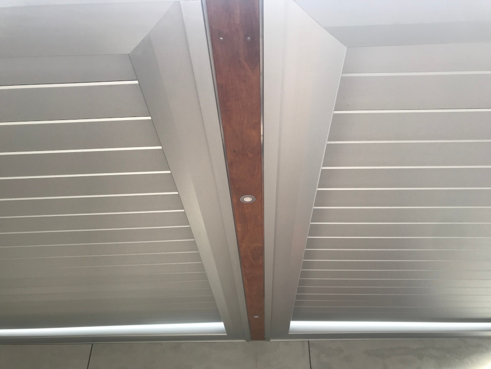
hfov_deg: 63.4
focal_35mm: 28
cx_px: 246
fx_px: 397
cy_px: 184
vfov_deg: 49.7
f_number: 1.8
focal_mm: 3.99
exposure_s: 1/100
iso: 20
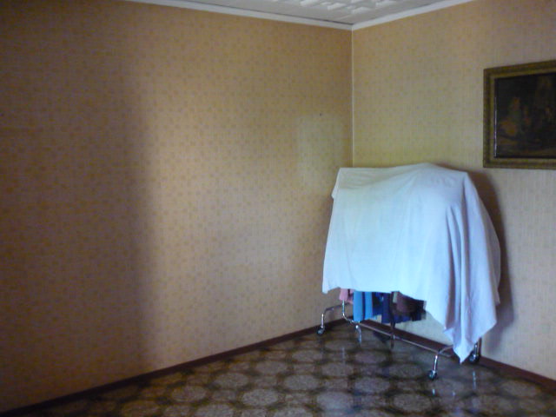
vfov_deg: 42.9
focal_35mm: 33
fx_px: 530
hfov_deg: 55.4
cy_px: 208
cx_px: 278
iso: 800
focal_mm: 5.5
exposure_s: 1/40
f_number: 2.8
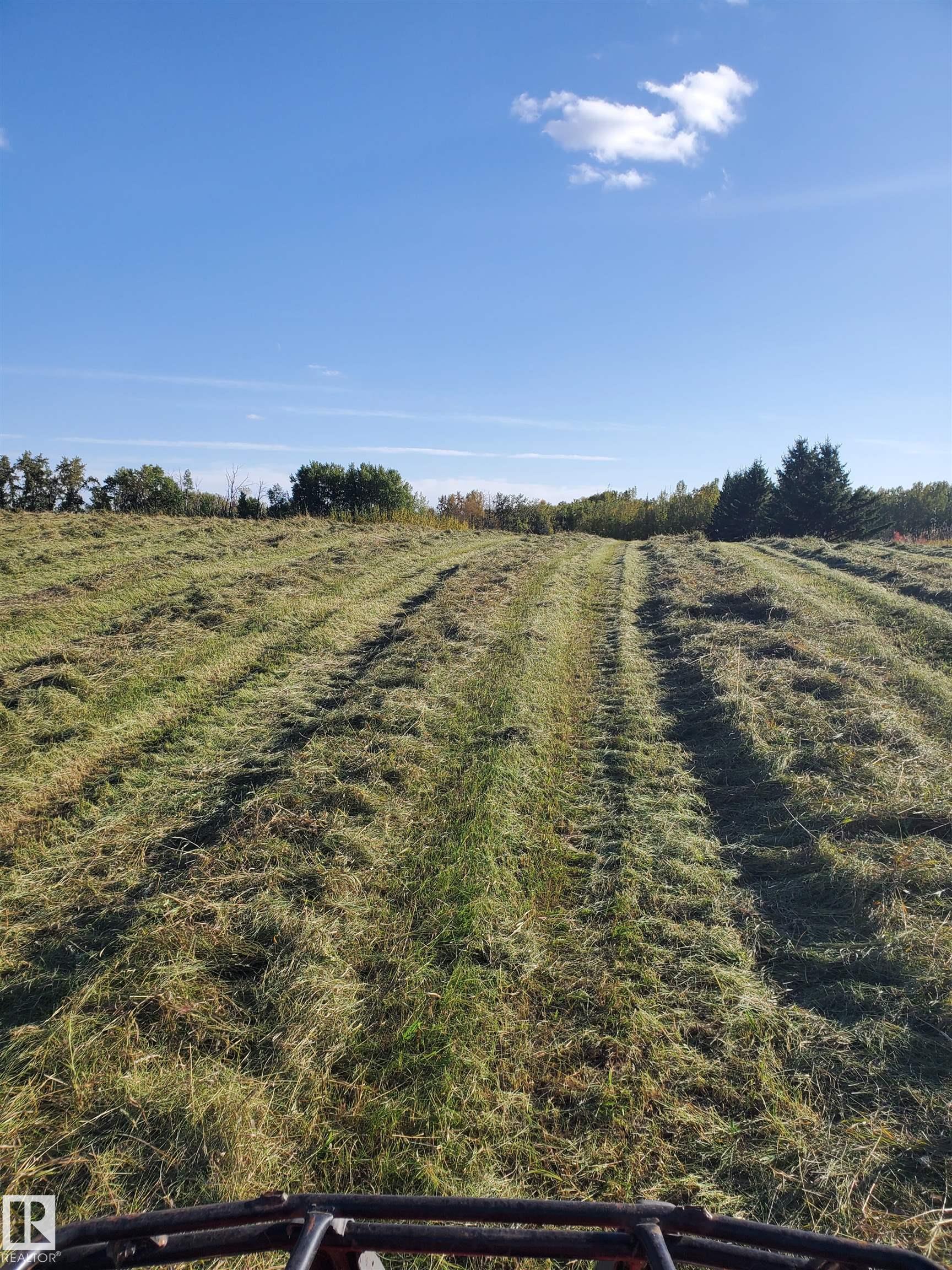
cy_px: 635
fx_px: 953
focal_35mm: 26
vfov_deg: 67.3
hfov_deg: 53.1
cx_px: 476
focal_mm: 4.3
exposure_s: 1/1575
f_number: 2.4
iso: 50
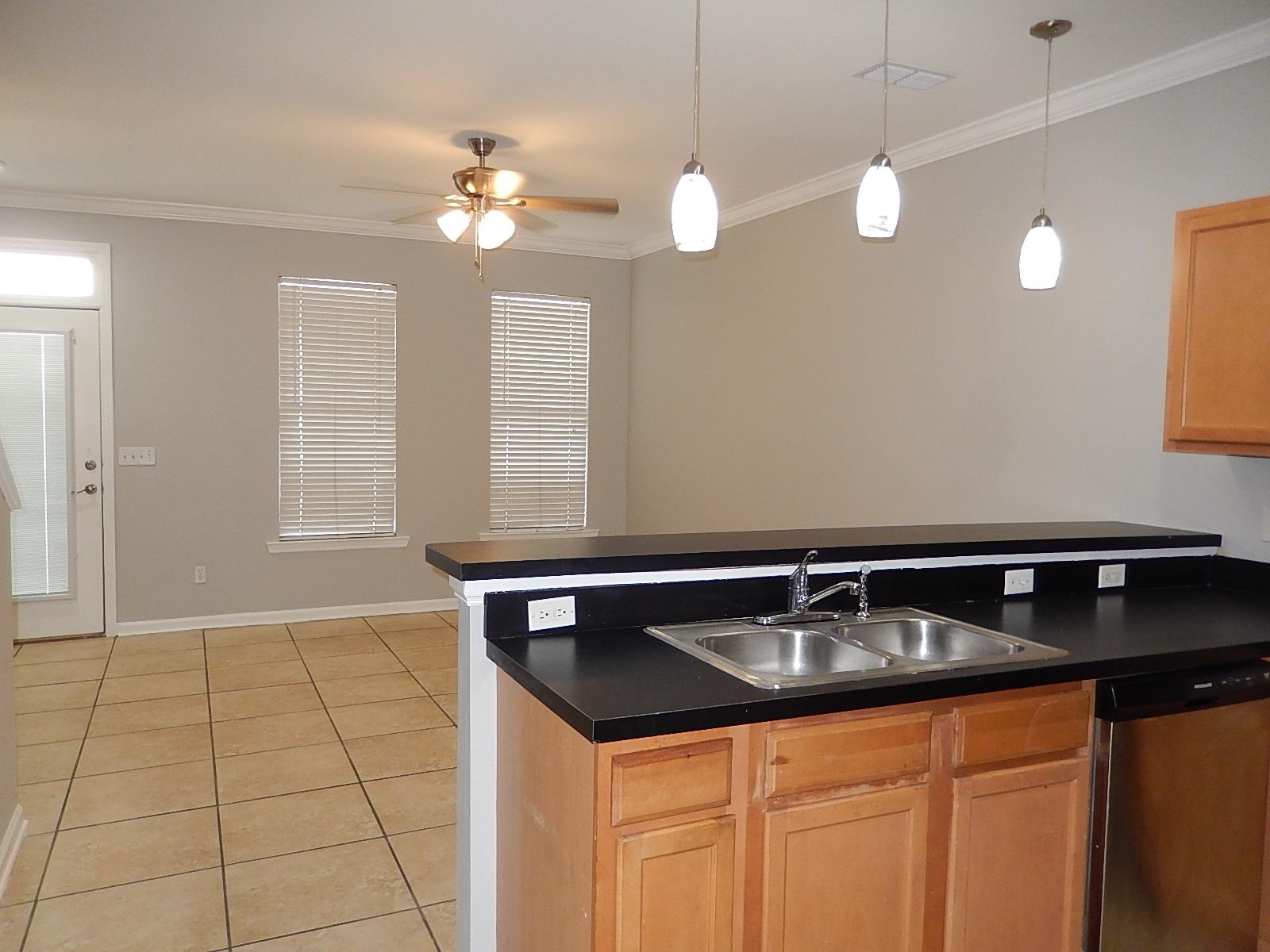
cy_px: 476
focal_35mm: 25
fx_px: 917
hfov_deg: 69.4
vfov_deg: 54.9
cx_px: 635
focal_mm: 4.5
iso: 220
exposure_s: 1/30
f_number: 3.4
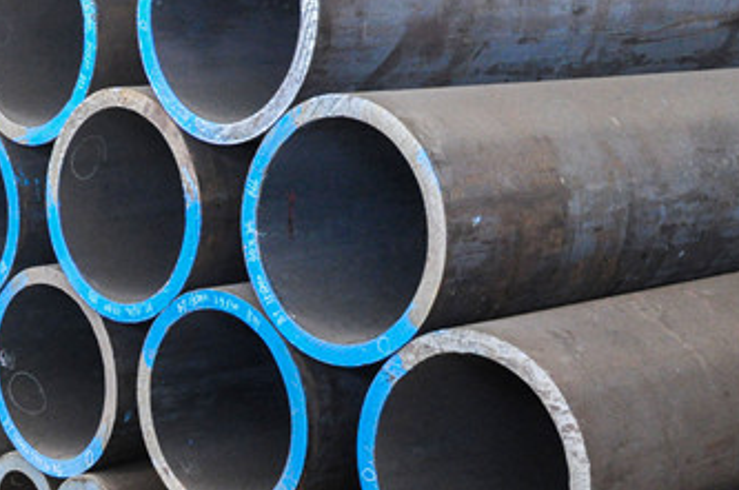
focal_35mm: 81
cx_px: 2
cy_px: 421
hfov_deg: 24.0
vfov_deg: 16.6
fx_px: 1660
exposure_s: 1/80
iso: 1600
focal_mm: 24
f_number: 5.6
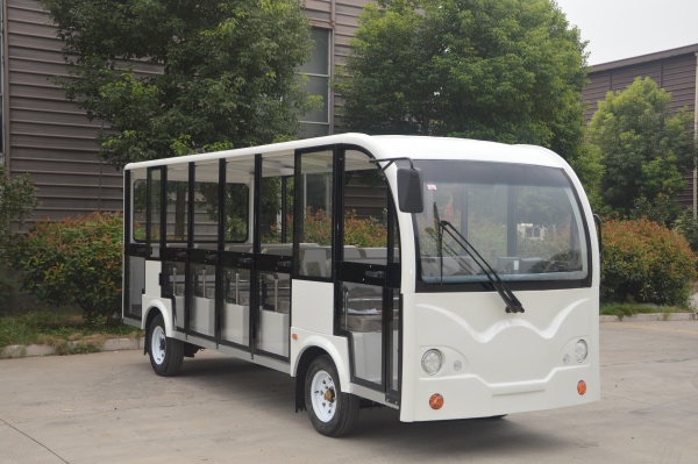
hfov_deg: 41.1
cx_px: 349
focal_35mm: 48
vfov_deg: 28.0
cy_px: 232
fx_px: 930
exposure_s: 1/200
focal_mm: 32
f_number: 5.6
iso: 100
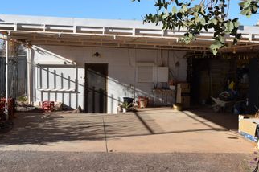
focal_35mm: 57
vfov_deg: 23.7
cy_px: 81
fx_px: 410
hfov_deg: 34.8
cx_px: 92
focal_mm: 26
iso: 200
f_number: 9
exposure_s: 1/320
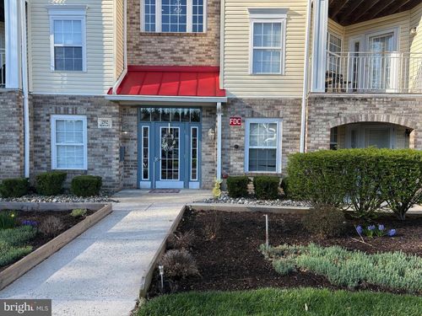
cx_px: 211
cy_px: 158
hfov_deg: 67.3
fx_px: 317
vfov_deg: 53.1
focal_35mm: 26
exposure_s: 1/907
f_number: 1.6
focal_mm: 5.96
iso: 50
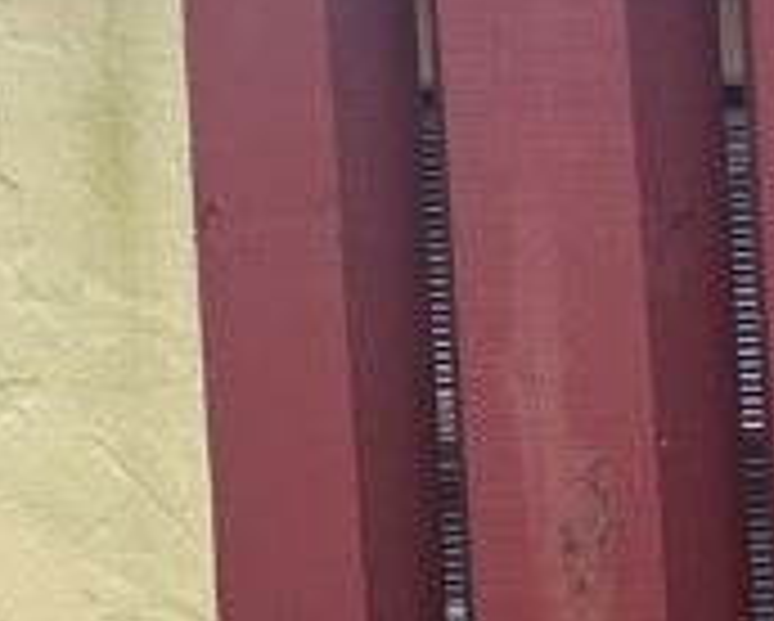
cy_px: 482
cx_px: -918
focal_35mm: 151
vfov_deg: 10.2
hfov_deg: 11.2
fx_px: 3463
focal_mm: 5.7
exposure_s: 1/982
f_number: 1.5
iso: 50
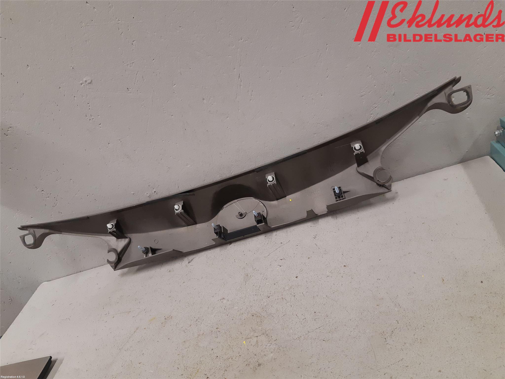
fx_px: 379
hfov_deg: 67.3
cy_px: 190
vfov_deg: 53.1
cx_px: 252
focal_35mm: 26
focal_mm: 3.93
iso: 125
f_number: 1.7
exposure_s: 1/50
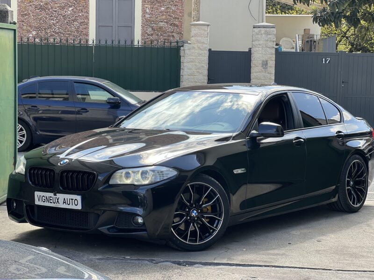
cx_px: 187
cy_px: 140
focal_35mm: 77
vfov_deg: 19.1
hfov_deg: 25.3
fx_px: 832
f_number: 2.8
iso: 20
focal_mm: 9
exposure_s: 1/132
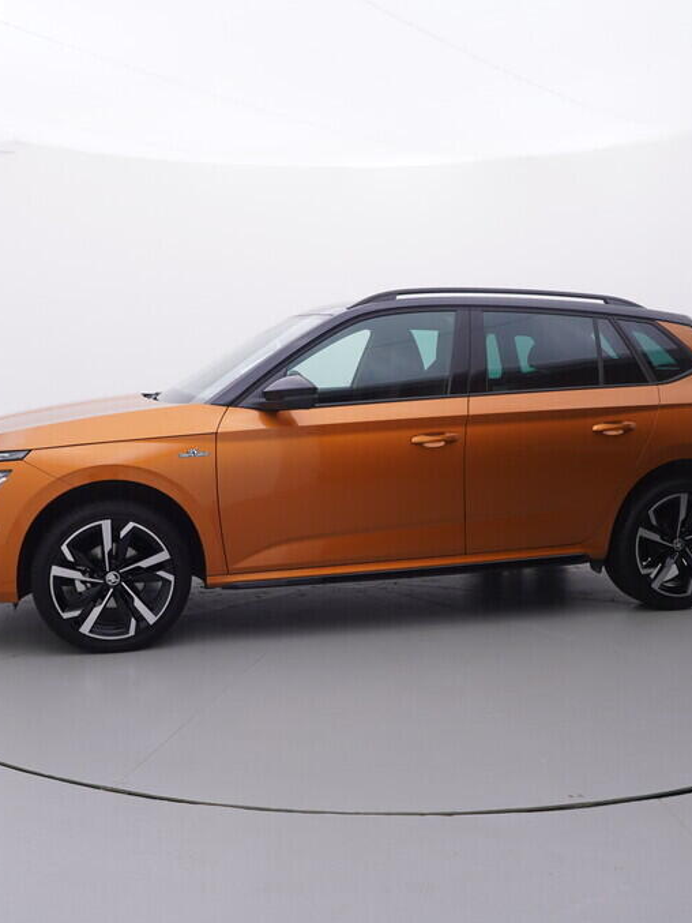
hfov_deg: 43.1
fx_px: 872
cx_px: 287
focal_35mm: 33
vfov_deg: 55.7
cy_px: 465
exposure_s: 1/80
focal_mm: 15
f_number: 5
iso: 200
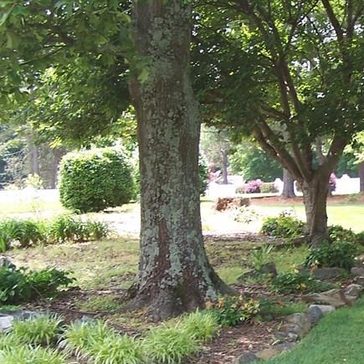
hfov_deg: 21.0
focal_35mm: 79
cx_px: 382
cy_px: 249
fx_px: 940
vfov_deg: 21.8
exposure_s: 1/125
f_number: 2.8
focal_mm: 6.3
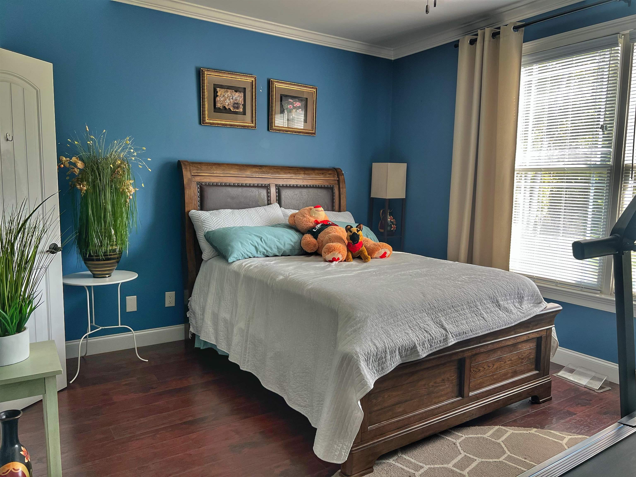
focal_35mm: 26
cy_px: 238
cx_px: 318
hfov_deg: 67.3
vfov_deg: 53.1
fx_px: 478
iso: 80
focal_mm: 5.7
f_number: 1.5
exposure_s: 1/60
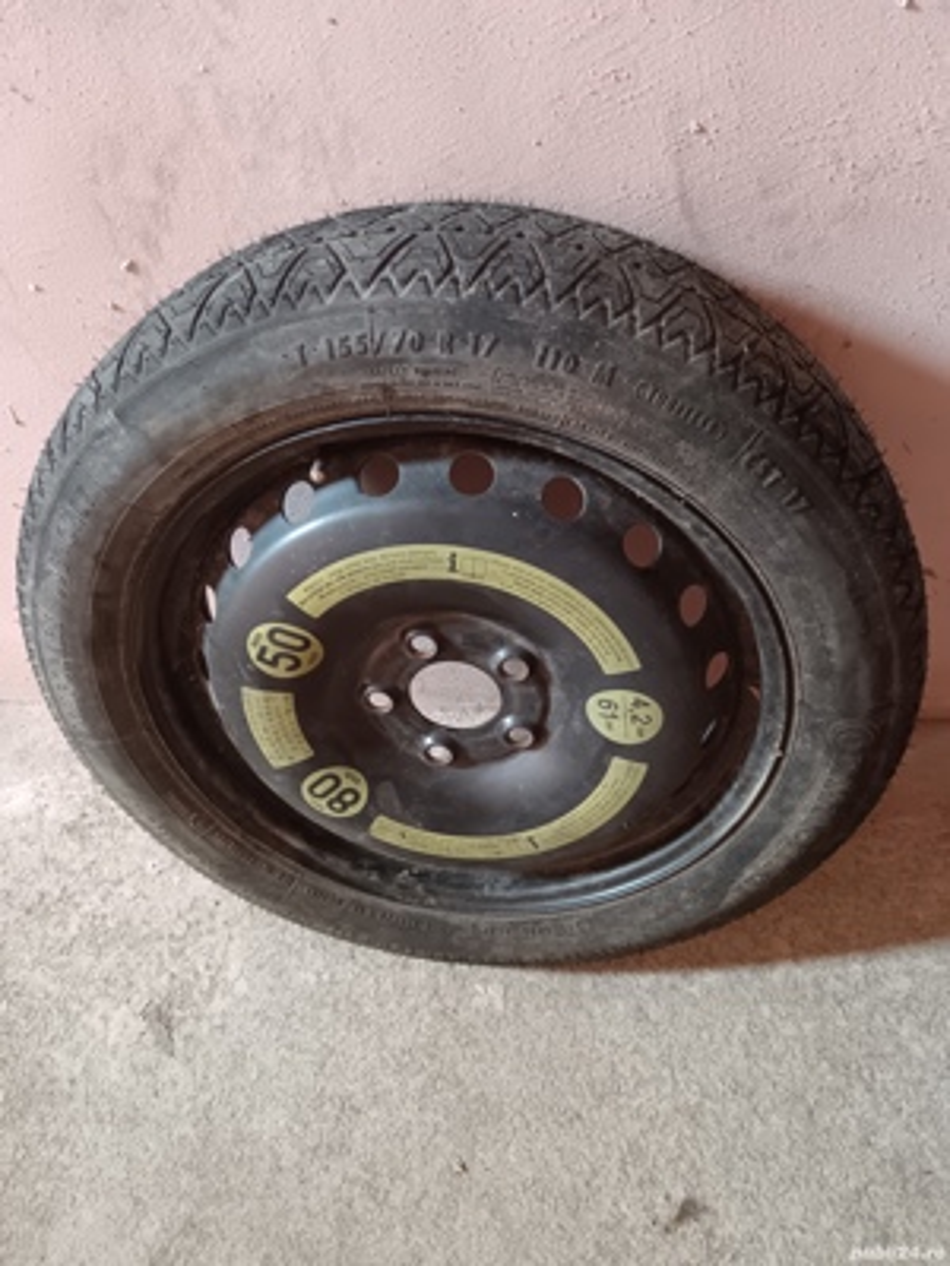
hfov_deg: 51.4
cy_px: 633
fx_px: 988
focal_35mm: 27
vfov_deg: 65.3
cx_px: 475
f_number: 1.9
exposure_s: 1/25
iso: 1425
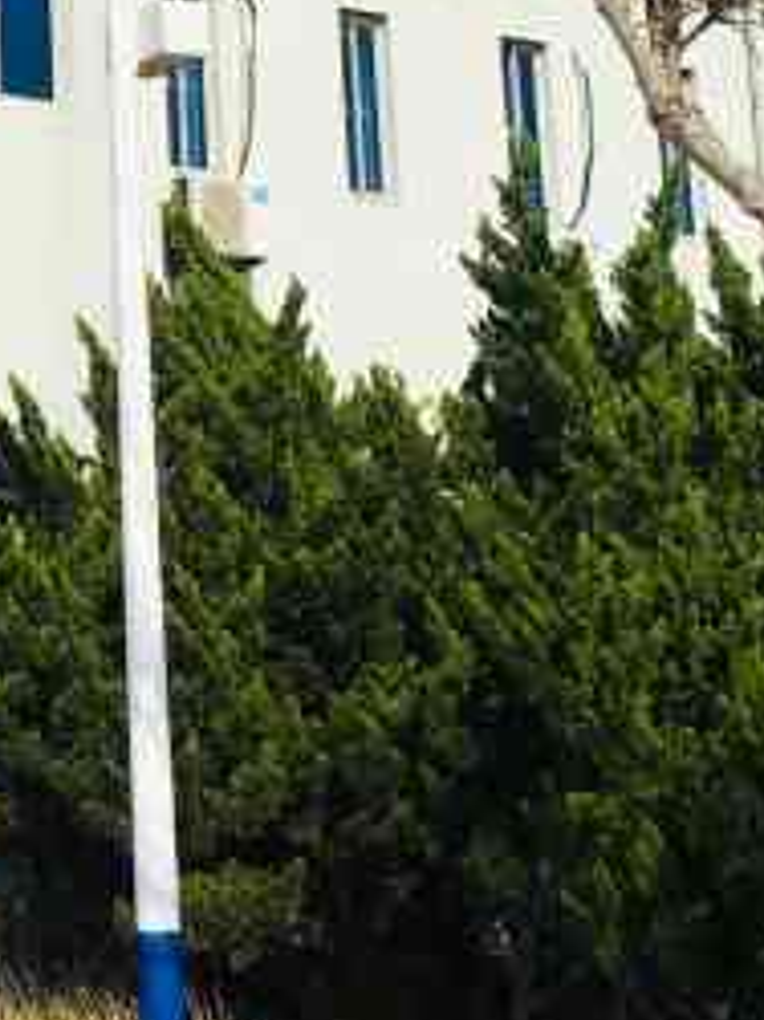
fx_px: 3181
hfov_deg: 13.0
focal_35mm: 108
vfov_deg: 17.4
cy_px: -173
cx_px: -390
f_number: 2.2
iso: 25
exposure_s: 1/2849
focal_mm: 4.15
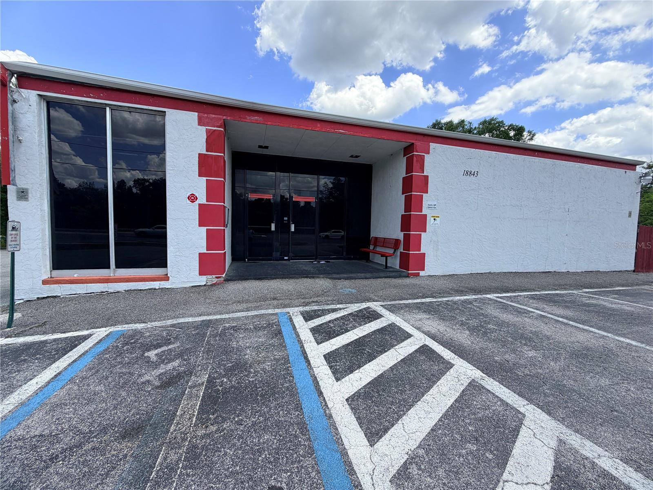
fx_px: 264
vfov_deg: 85.7
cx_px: 326
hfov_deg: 102.1
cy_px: 245
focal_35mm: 14
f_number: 2.2
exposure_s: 1/770
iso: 32
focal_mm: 2.22
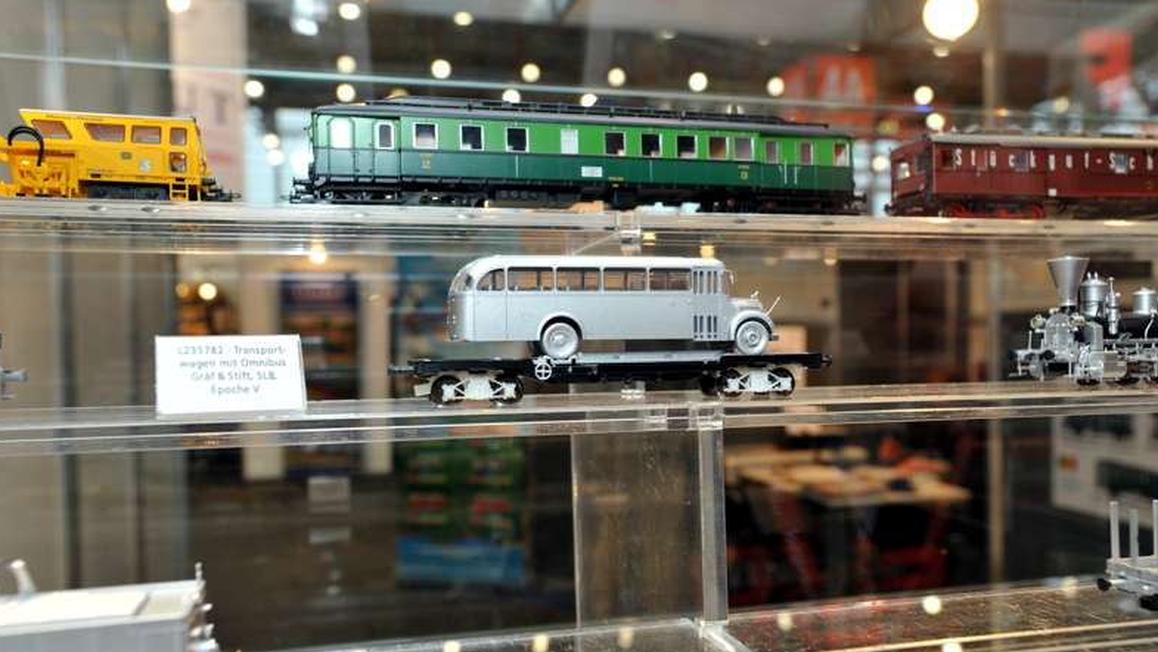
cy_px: 357
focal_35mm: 32
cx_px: 584
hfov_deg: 61.0
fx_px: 983
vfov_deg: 36.7
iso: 800
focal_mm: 30
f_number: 8
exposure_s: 1/80
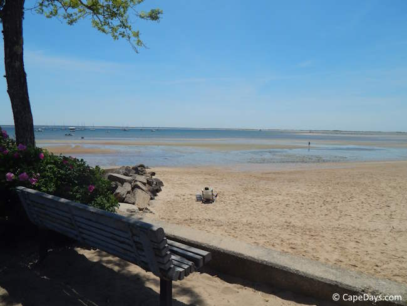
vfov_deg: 54.9
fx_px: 294
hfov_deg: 69.4
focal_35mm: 25
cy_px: 153
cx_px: 204
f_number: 6.1
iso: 125
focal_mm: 4.5
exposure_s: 1/1000
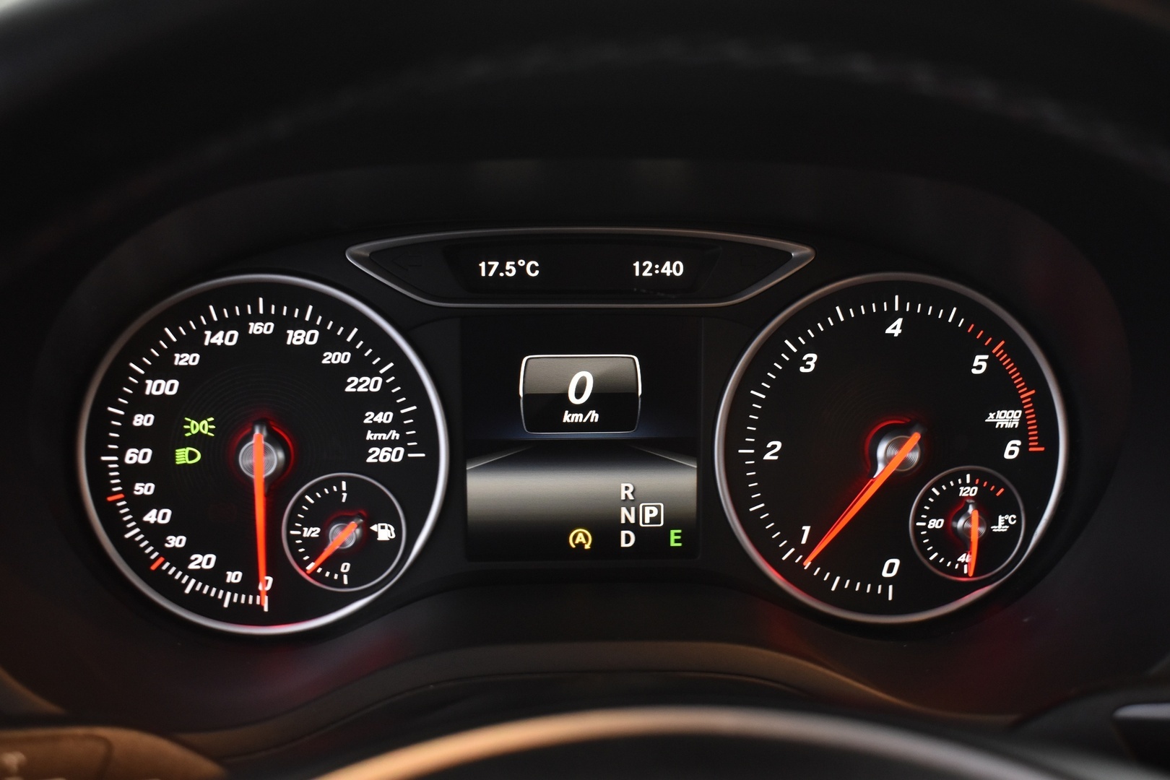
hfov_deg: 43.6
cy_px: 390
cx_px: 585
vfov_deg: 29.9
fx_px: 1462
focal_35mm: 45
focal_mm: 30
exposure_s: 1/13
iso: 1250
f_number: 5.6
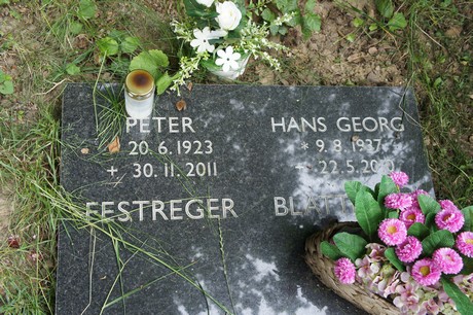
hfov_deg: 49.6
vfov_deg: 34.2
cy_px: 158
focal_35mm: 39
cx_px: 236
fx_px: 512
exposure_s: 1/80
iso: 200
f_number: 5.6
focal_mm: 26
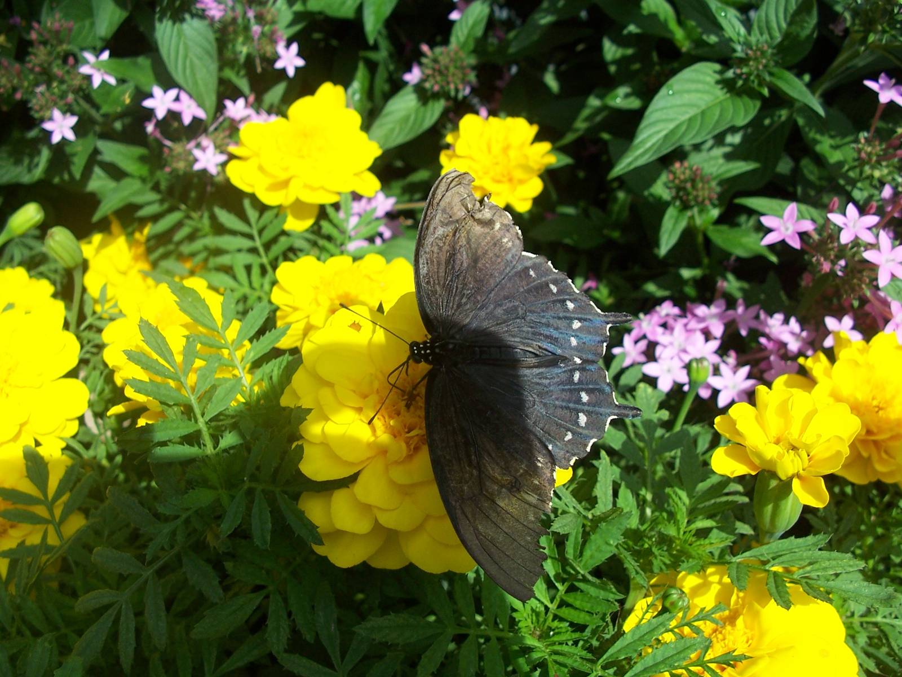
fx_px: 912
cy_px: 338
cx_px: 451
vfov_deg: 40.7
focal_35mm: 35
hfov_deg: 52.6
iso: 80
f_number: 2.8
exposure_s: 1/350
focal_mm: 6
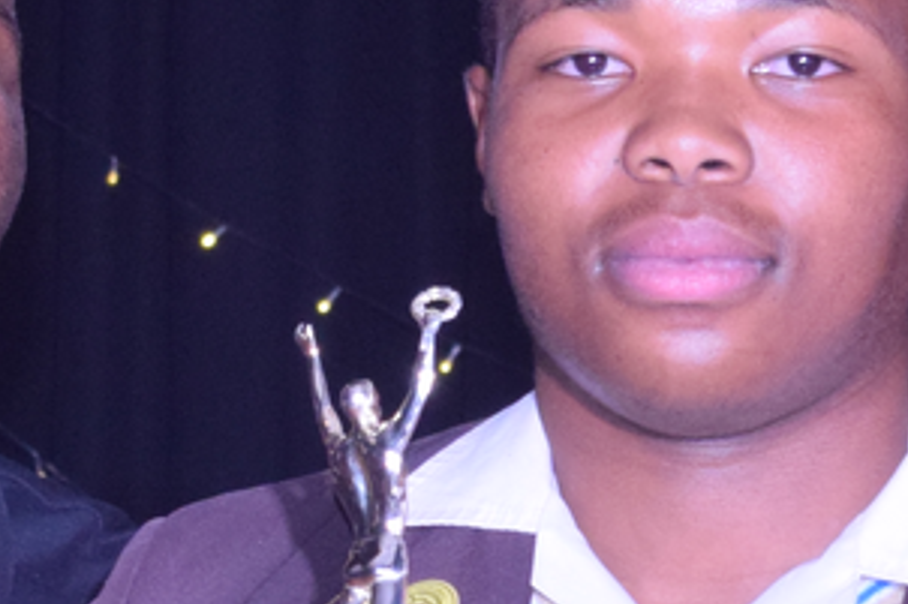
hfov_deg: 5.3
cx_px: 1103
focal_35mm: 388
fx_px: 9780
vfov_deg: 3.5
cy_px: 886
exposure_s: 1/60
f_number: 8
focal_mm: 52
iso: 1000
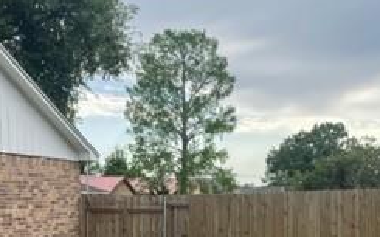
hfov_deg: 28.6
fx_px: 745
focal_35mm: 72
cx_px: 166
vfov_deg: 17.6
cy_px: 243
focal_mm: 4.2
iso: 32
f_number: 1.6
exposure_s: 1/1575
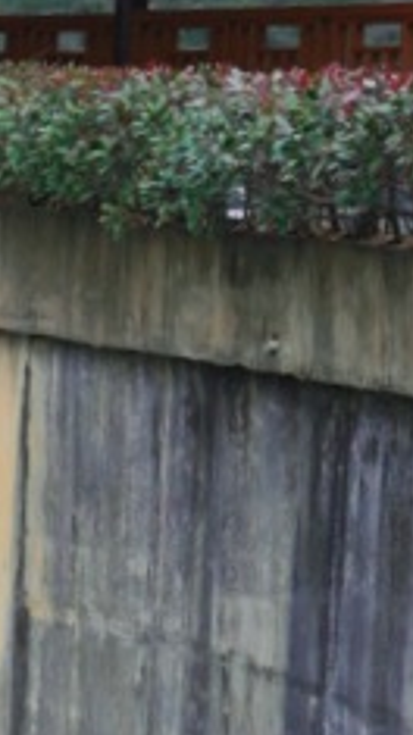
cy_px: 880
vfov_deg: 11.4
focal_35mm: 185
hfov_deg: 5.8
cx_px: -1058
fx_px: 3606
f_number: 2.8
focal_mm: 28
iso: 125
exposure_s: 1/161
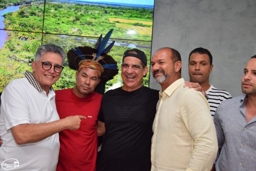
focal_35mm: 48
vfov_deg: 28.1
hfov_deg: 41.1
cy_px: 86
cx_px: 128
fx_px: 341
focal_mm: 32
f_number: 5
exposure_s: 1/100
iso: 800
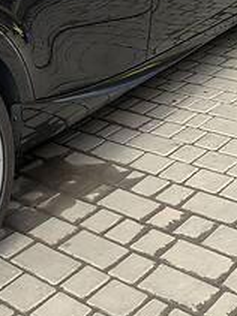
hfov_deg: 19.4
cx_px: 14
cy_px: -4
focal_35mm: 74
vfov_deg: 25.0
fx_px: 676
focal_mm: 4.2
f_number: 1.8
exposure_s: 1/1011
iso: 25
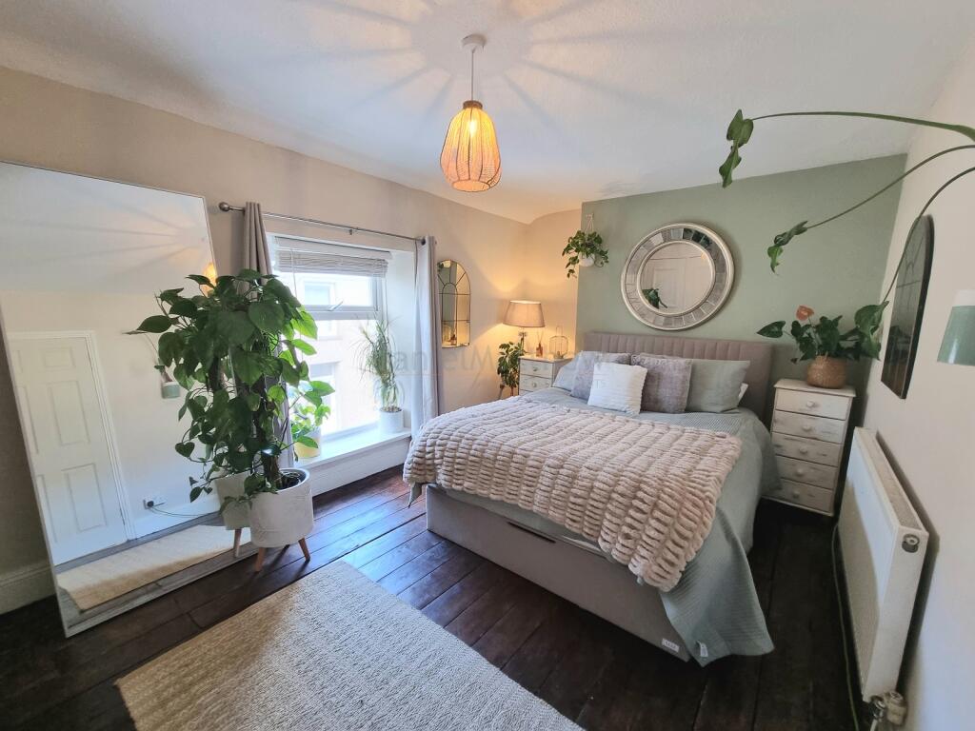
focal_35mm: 13
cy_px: 366
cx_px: 488
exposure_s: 1/50
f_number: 2.2
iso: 250
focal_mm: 2.2
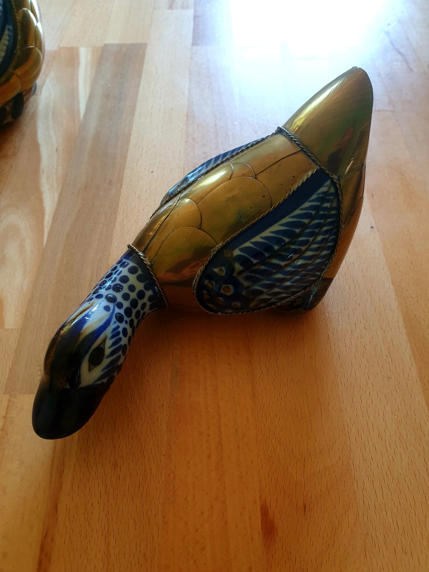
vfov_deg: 67.3
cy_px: 286
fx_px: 430
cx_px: 214
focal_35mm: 26
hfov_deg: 53.1
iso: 100
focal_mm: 4.3
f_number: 2.4
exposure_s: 1/50
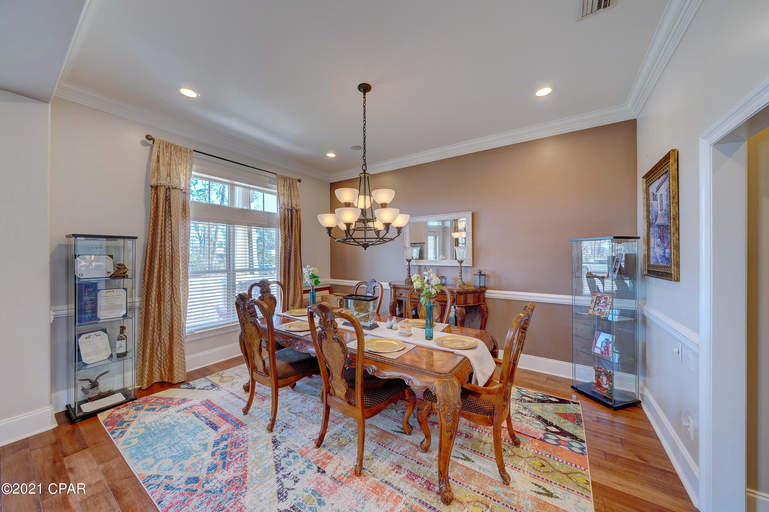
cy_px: 256
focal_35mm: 12
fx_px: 256
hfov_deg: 112.6
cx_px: 384
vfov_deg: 90.0
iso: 100
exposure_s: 1/1.25
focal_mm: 12
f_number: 8
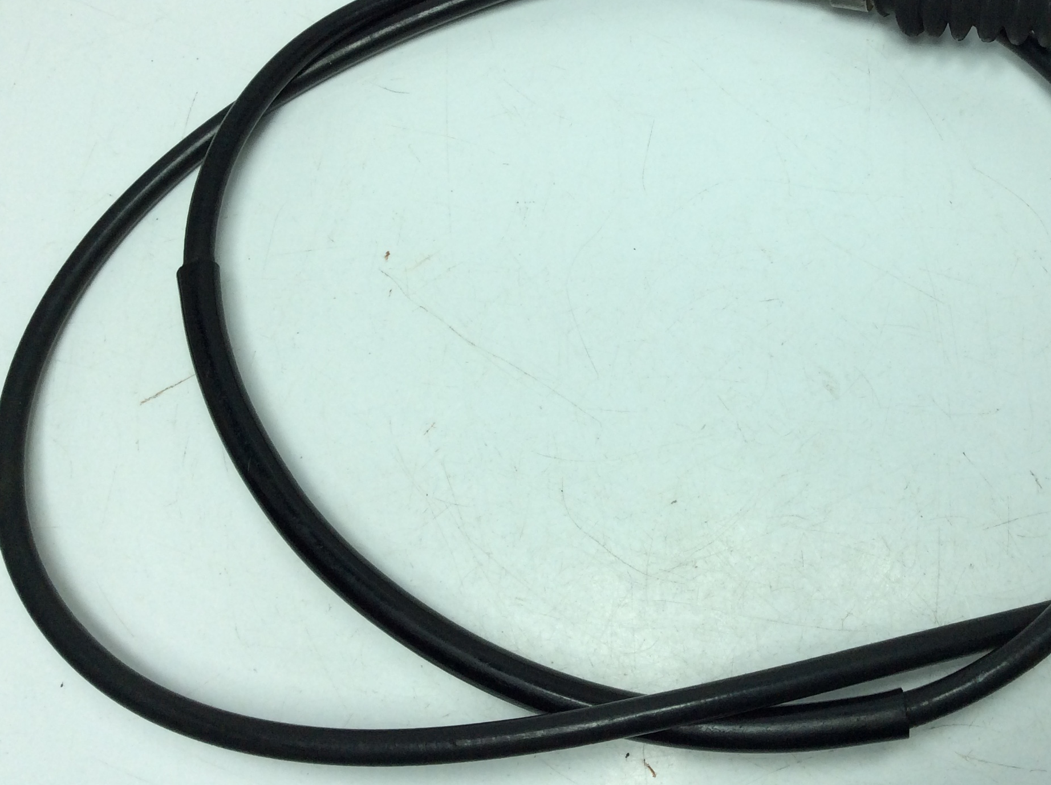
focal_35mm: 45
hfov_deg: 41.6
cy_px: 257
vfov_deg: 31.8
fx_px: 1364
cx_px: 701
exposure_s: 1/529
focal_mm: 3.3
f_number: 2.4
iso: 32
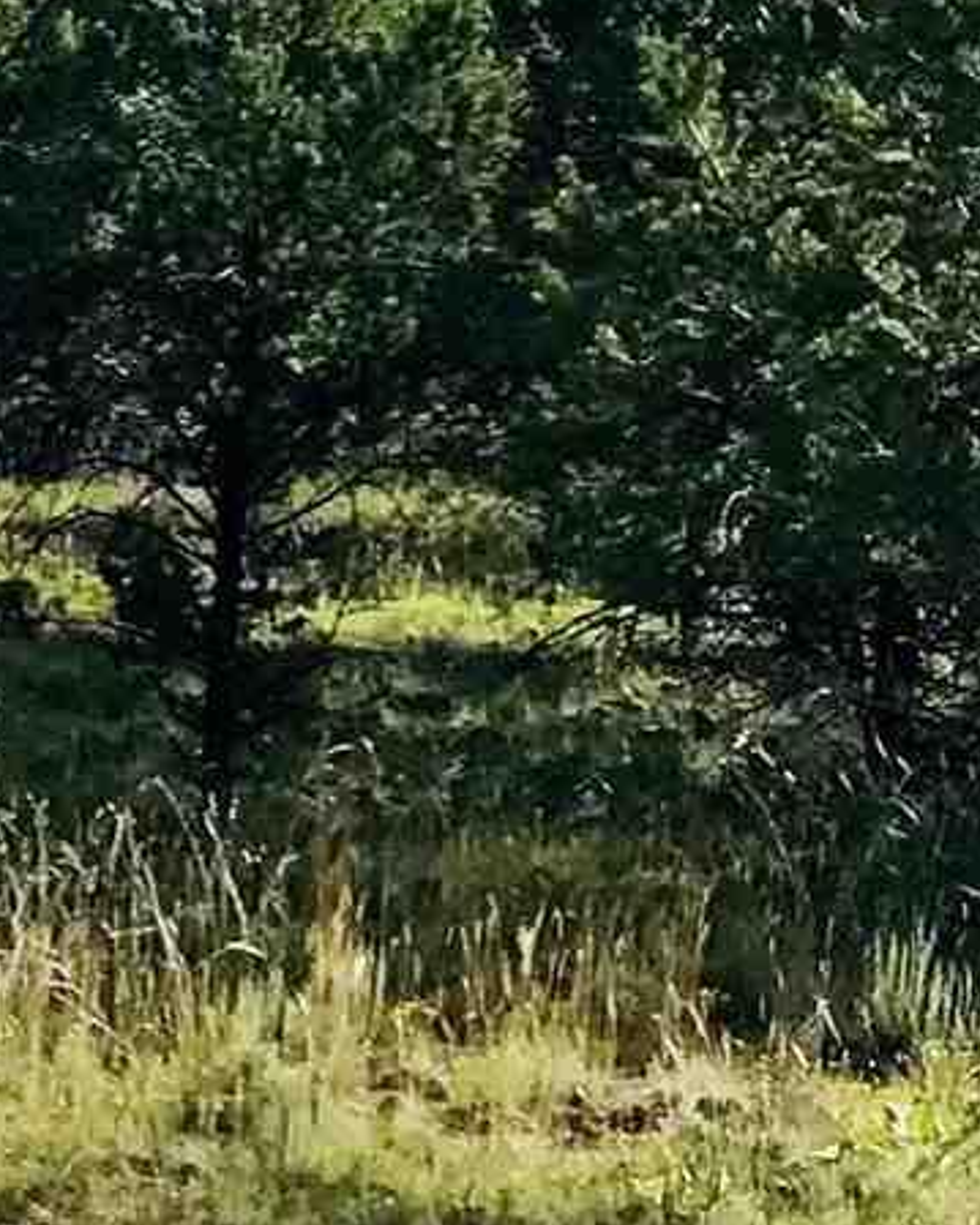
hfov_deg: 7.4
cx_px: -1894
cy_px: 709
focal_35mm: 187
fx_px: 6782
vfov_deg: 10.3
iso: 20
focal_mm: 3.99
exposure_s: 1/1916
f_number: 1.8
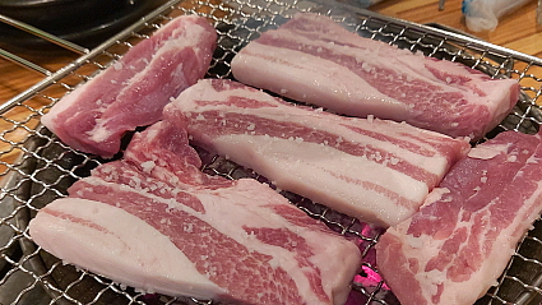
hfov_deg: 49.4
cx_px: 278
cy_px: 212
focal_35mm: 41
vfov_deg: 28.7
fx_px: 589
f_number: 2
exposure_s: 1/24
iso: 640
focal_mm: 4.58
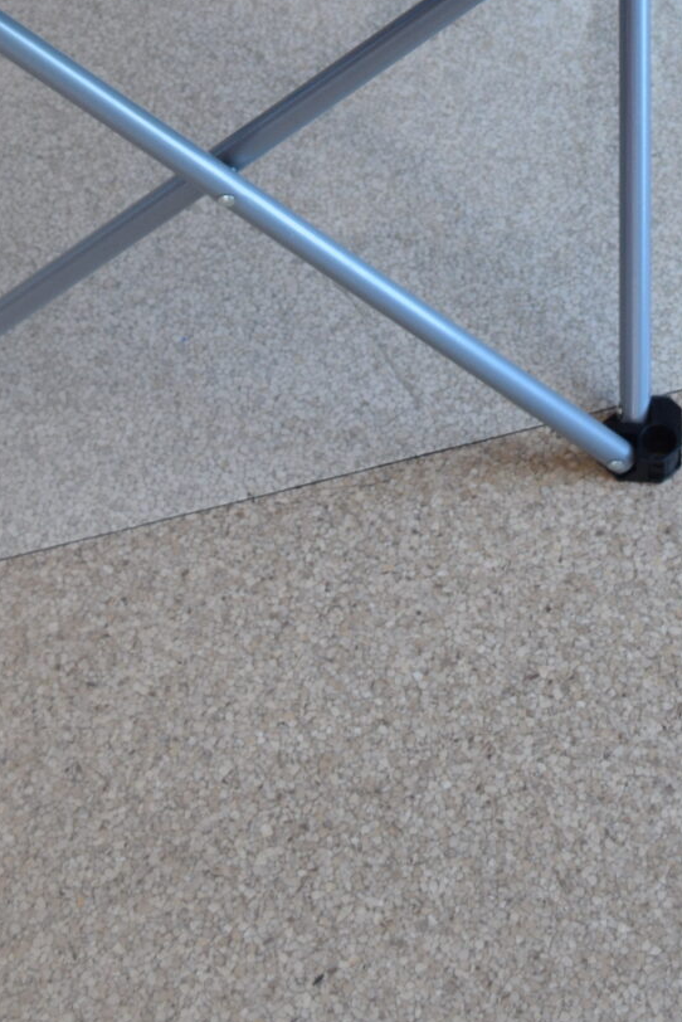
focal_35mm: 104
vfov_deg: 17.4
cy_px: -583
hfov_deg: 13.2
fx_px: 2953
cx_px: 382
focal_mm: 22
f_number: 4.5
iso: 400
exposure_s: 1/80
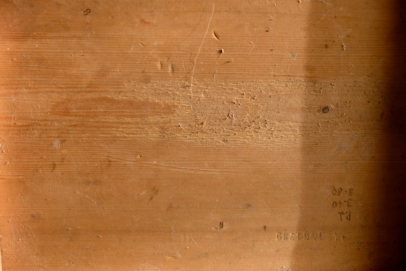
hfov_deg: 30.1
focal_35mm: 67
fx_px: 756
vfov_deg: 20.3
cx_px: 203
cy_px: 136
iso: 400
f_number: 4
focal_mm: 44.4
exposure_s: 1/320
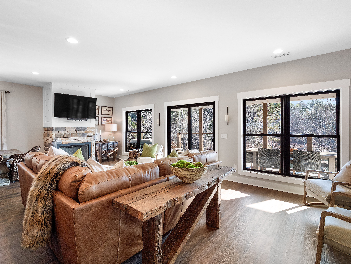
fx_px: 162
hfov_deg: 94.5
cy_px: 132
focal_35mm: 16
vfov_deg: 78.1
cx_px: 176
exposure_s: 1/20
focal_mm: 8
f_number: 5.6
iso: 400
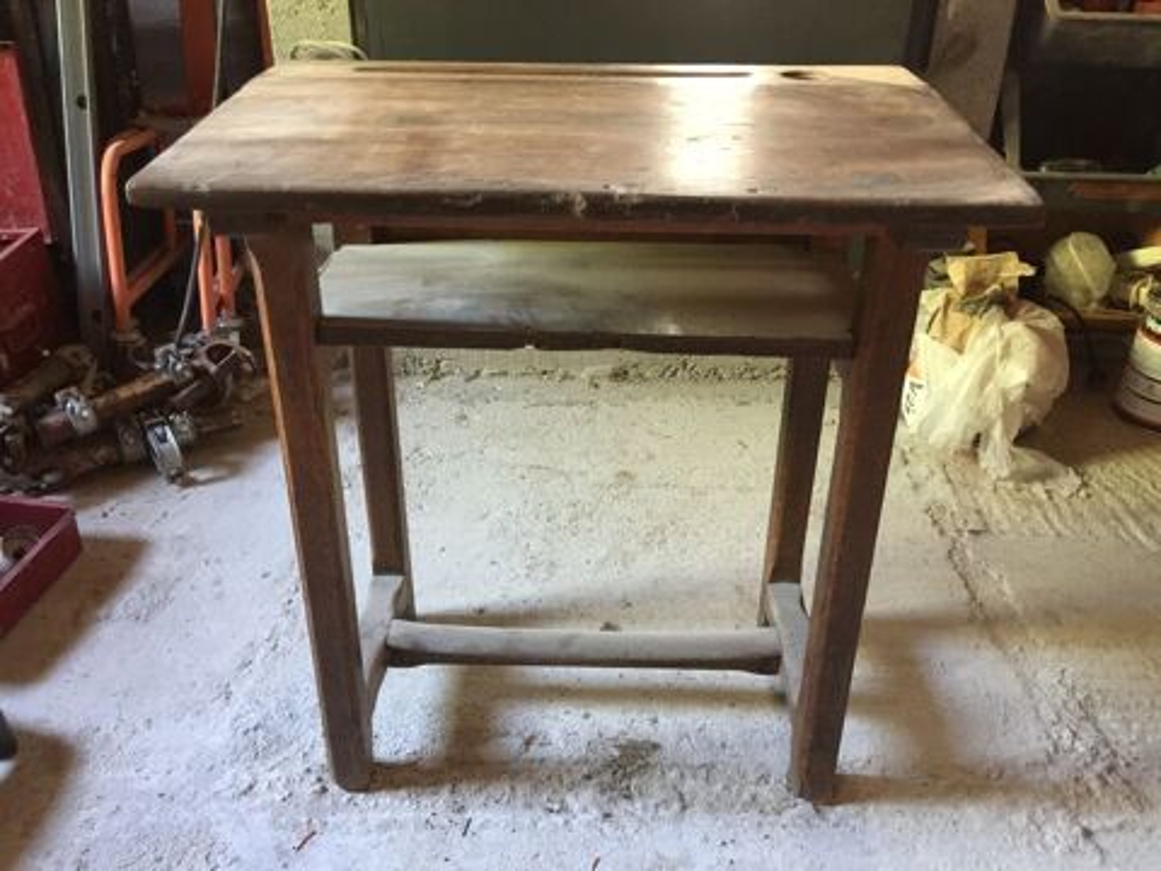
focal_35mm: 29
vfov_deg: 48.2
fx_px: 973
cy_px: 436
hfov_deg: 61.7
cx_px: 580
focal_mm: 4.15
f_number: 2.2
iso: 160
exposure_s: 1/8
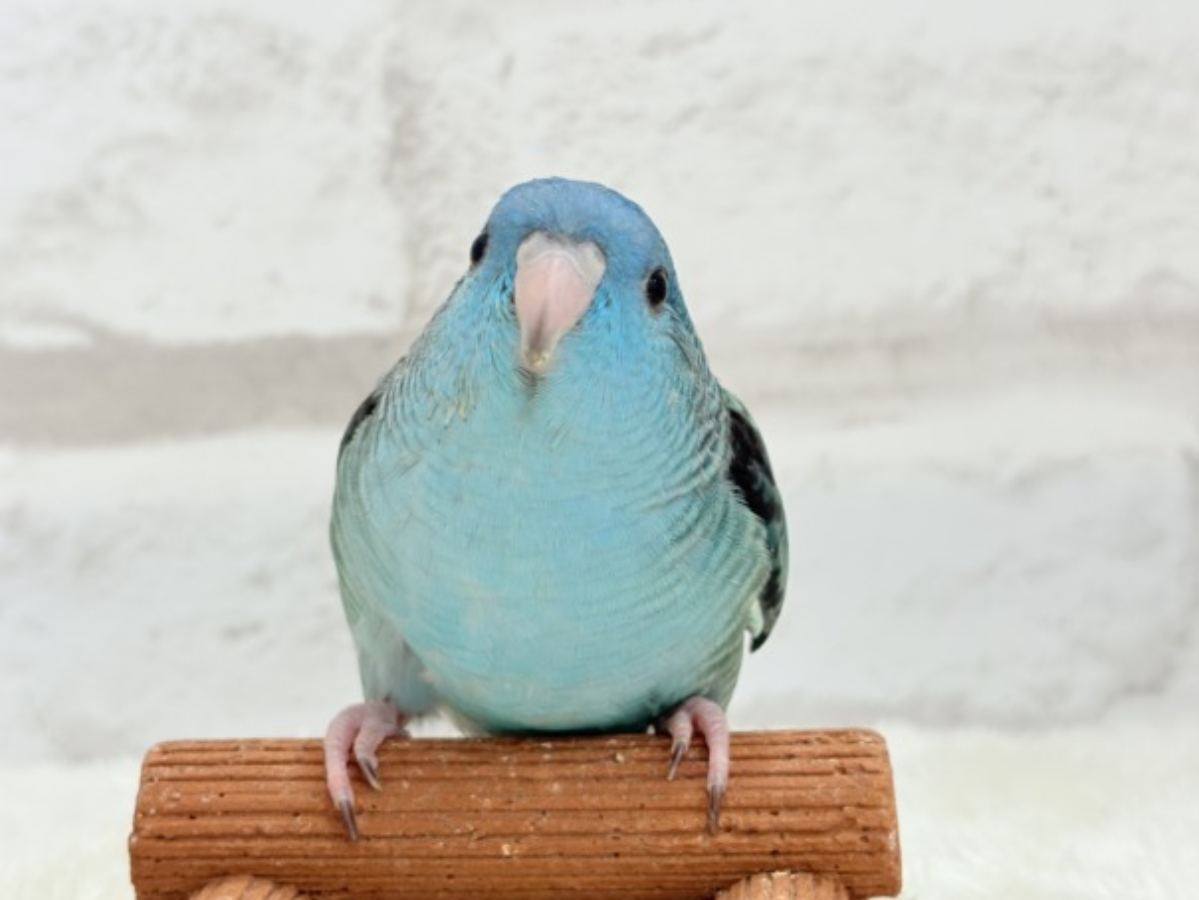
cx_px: 587
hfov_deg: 34.9
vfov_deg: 26.6
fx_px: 1905
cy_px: 436
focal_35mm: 55
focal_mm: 5.96
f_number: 1.6
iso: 80
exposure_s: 1/100
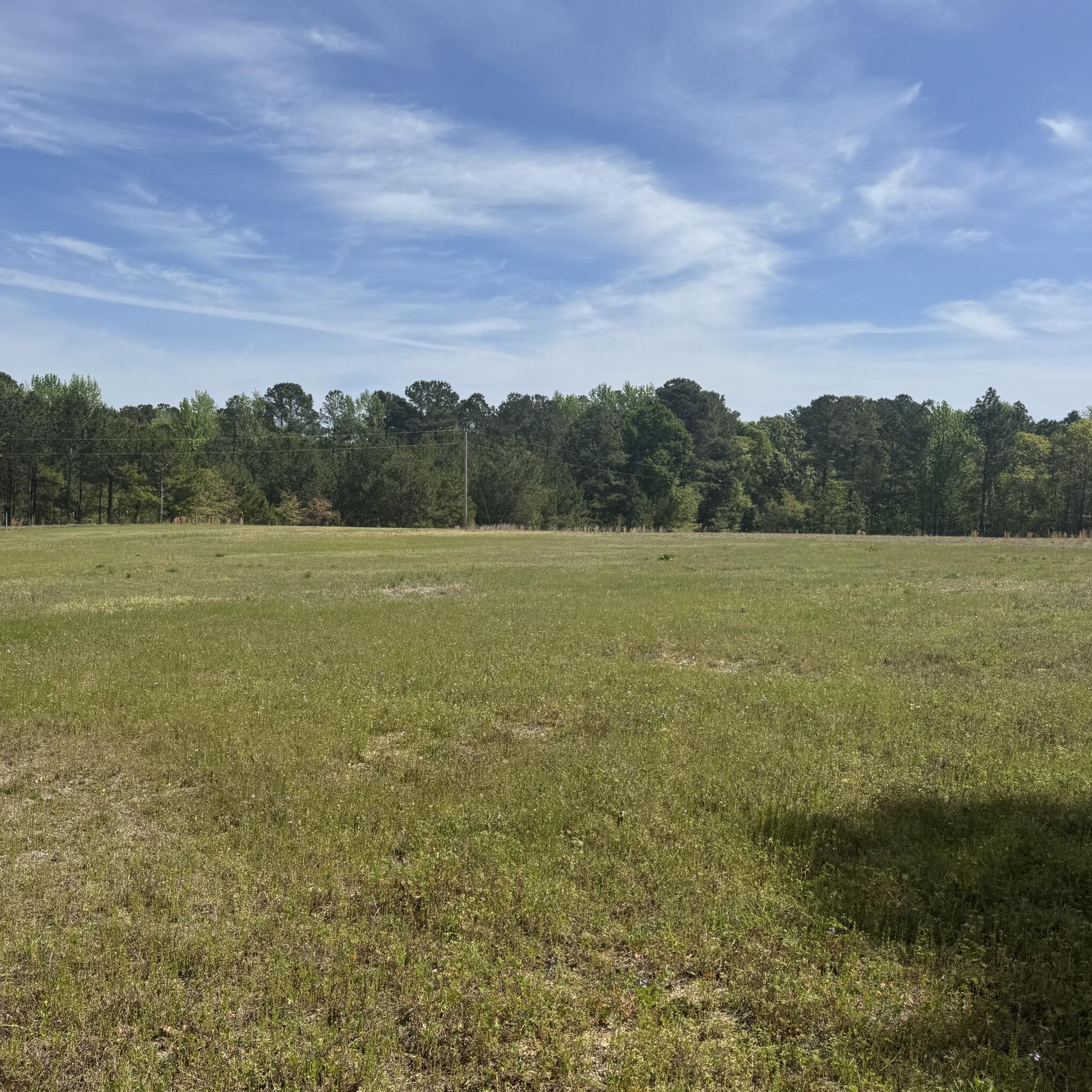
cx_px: 348
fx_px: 1106
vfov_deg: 52.5
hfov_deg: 51.4
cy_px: 521
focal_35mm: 31
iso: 80
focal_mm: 6.76
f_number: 1.78
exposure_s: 1/6410
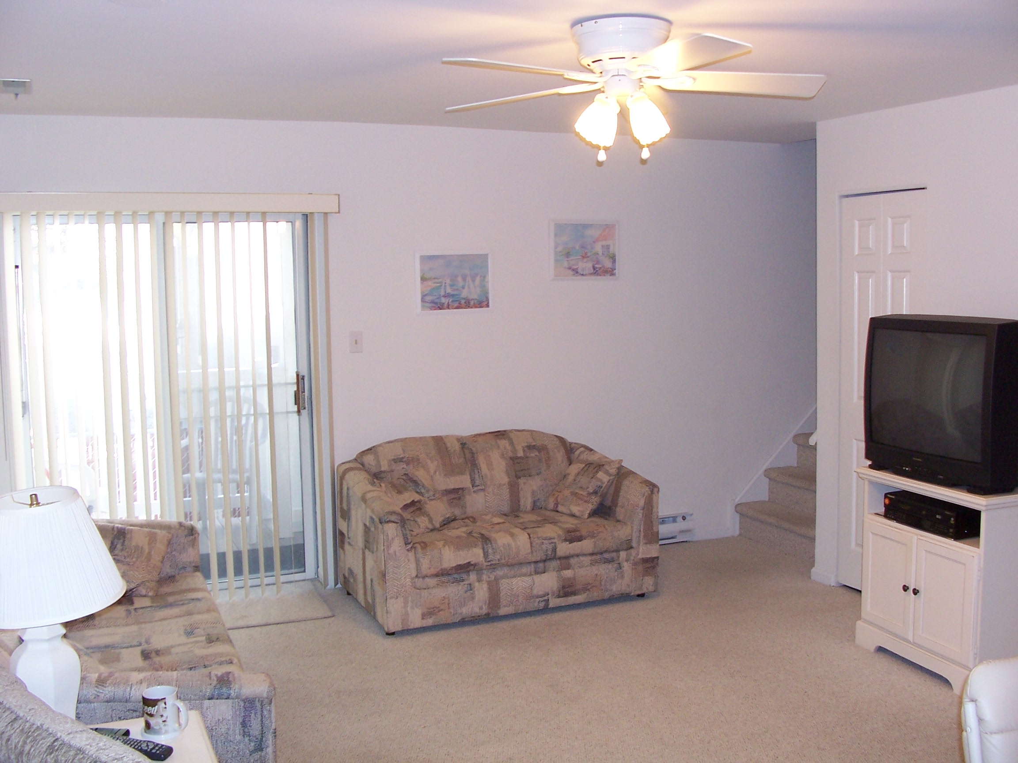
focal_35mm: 35
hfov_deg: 52.6
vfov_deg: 40.7
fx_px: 1029
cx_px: 509
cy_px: 382
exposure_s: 1/60
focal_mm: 6
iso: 140
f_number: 2.8
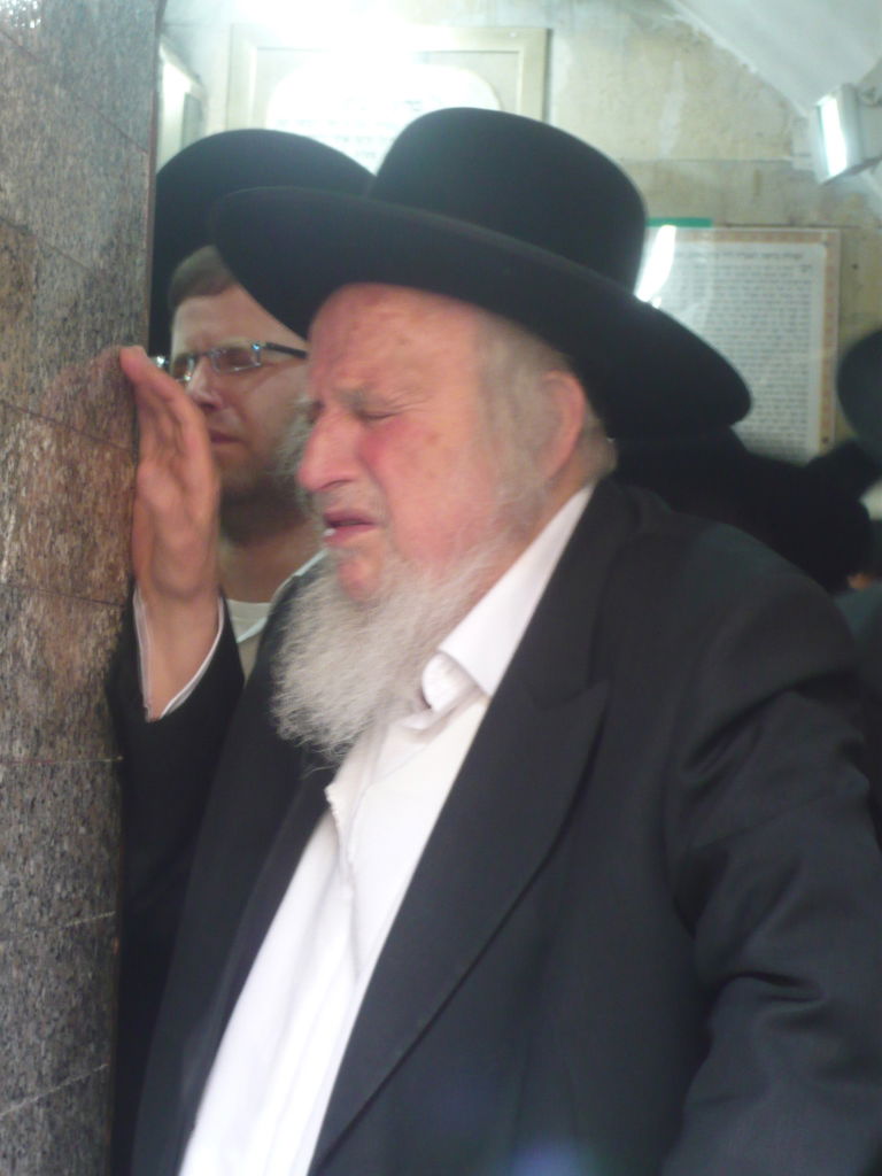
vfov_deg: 19.6
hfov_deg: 14.8
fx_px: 3397
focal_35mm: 100
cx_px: 441
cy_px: 588
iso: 200
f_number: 5.6
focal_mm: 16.4
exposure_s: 1/10
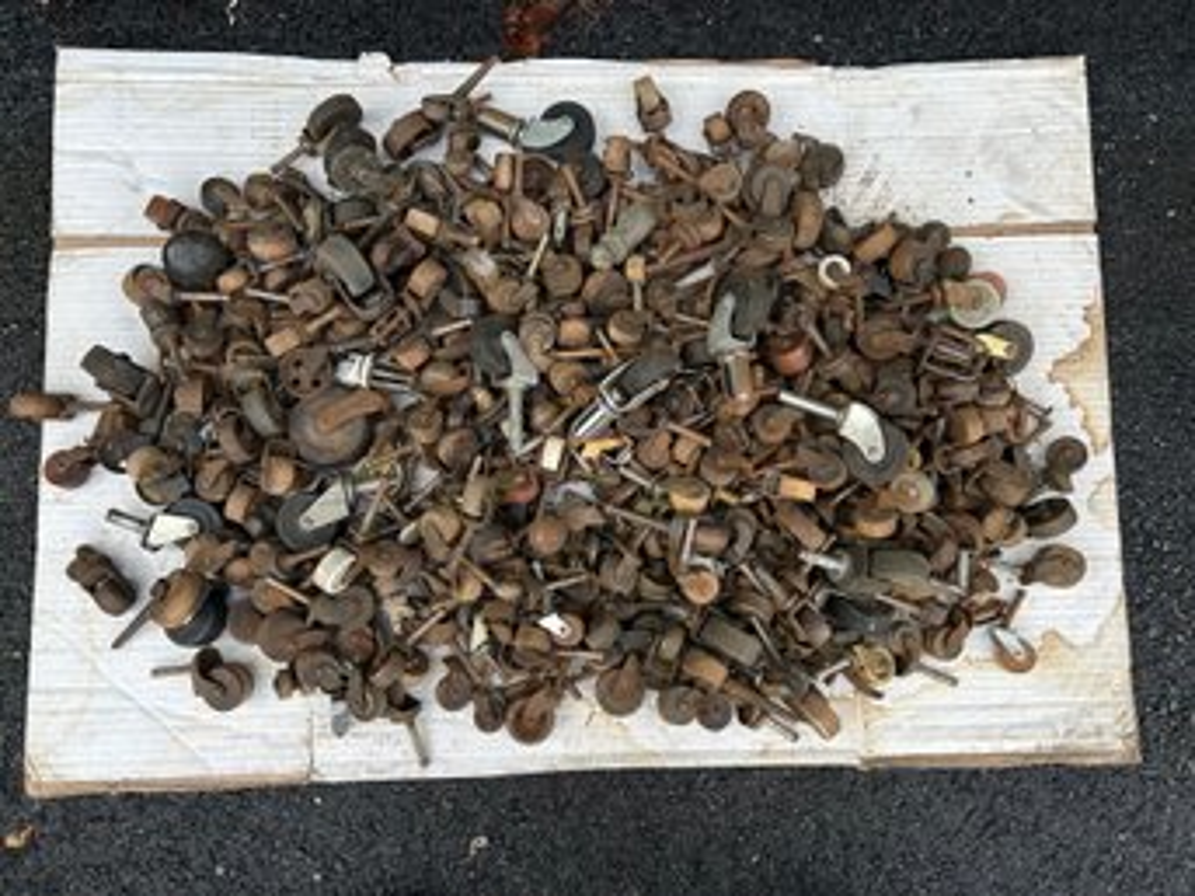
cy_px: 448
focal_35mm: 26
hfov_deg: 67.3
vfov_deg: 53.0
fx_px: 897
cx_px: 598
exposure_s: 1/443
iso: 50
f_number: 1.5
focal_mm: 5.7
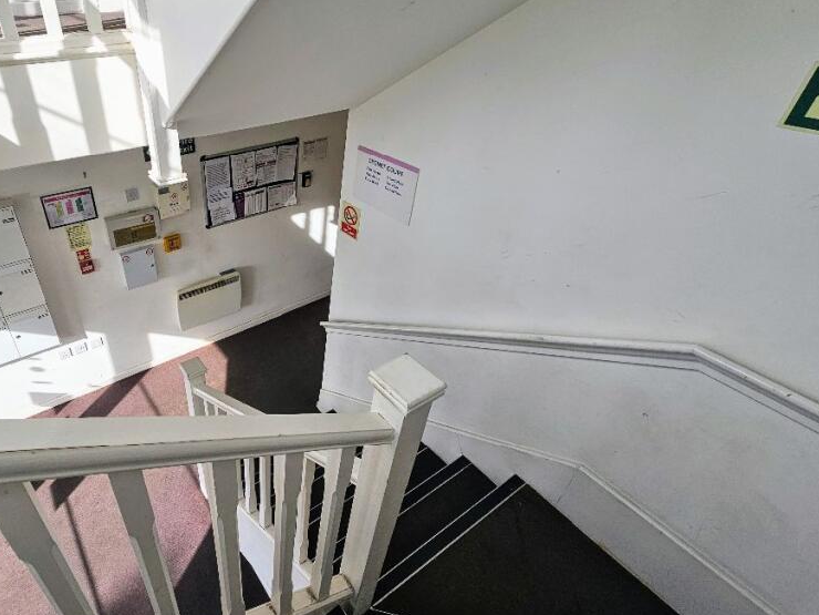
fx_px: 426
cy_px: 290
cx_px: 269
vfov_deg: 71.5
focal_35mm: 18
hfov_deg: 84.5
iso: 50
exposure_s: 1/668
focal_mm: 2.2
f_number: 2.2
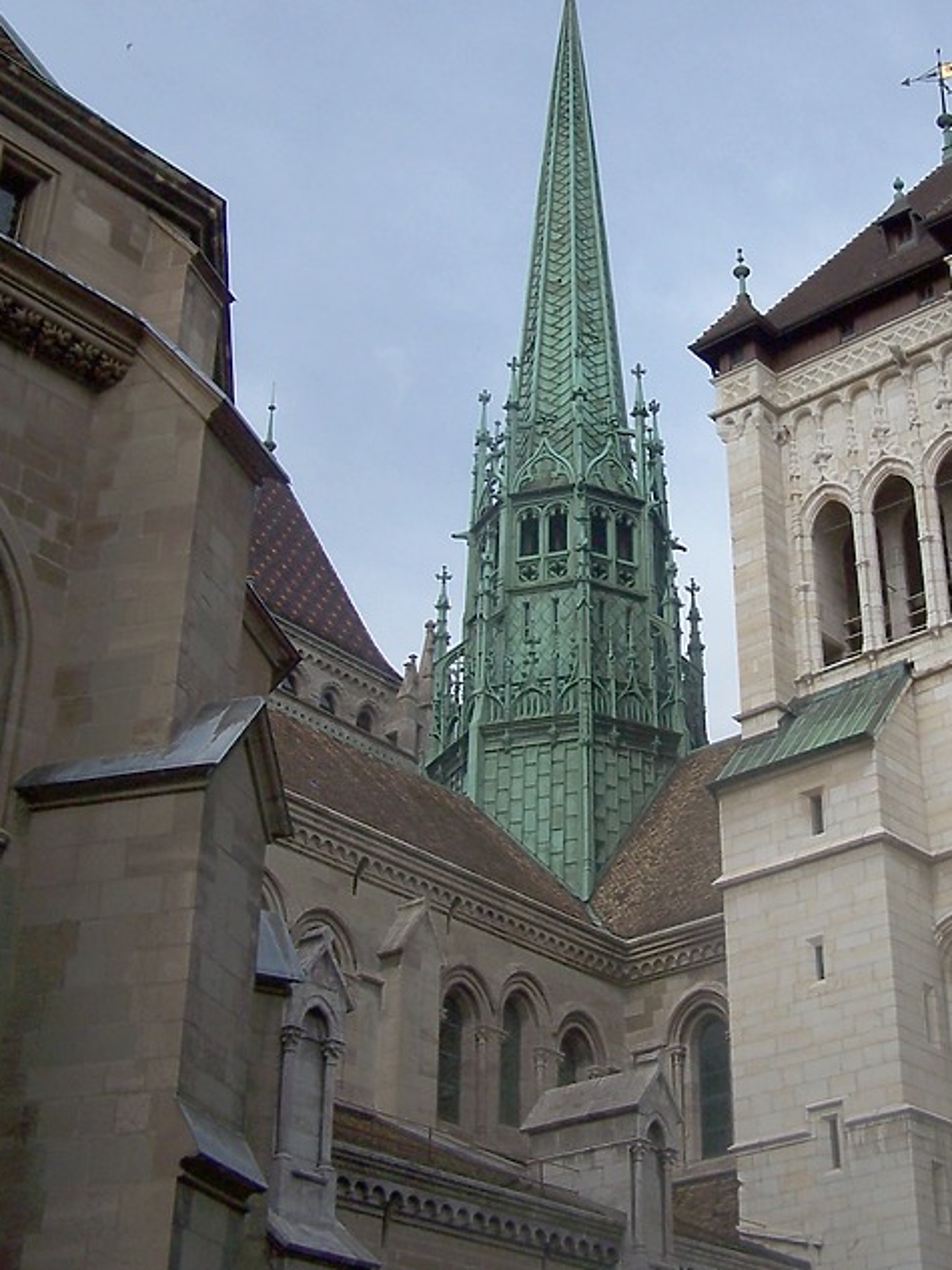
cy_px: 502
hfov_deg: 26.9
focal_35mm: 54
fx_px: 1979
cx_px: 648
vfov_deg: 35.4
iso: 80
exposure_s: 1/500
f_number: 2.8
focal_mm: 6.3
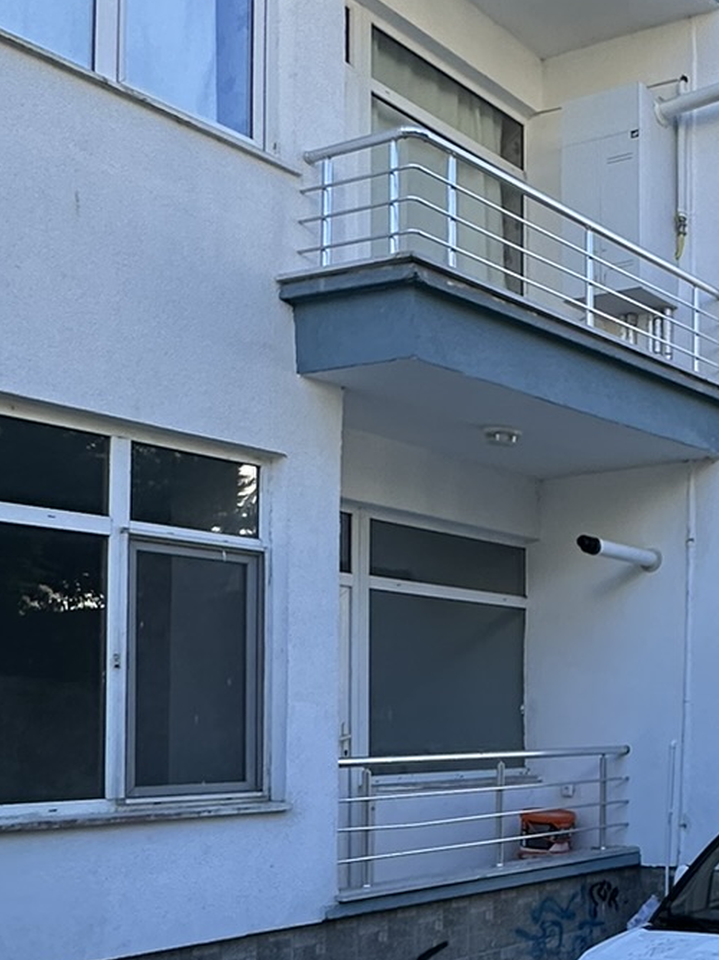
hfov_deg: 26.6
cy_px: 671
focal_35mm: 43
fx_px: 1191
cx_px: 1007
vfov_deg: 43.0
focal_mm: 2.22
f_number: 2.2
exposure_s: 1/450
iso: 40
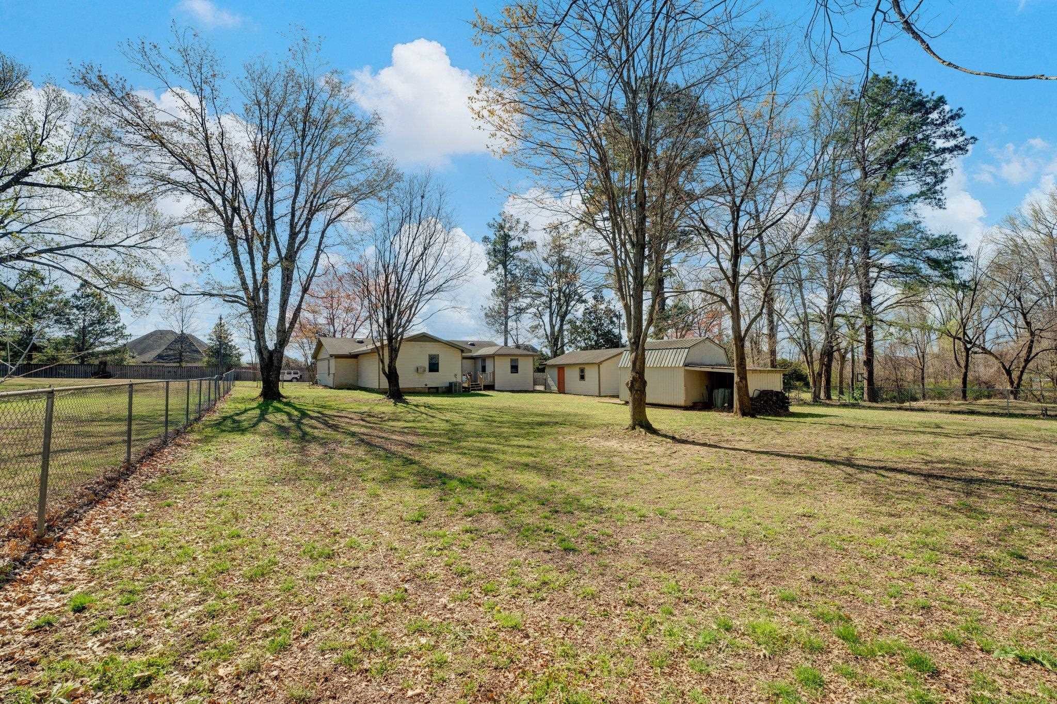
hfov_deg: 98.9
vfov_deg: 75.8
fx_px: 452
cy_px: 352
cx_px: 528
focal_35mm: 15
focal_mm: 15.4
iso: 400
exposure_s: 1/1000
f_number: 8
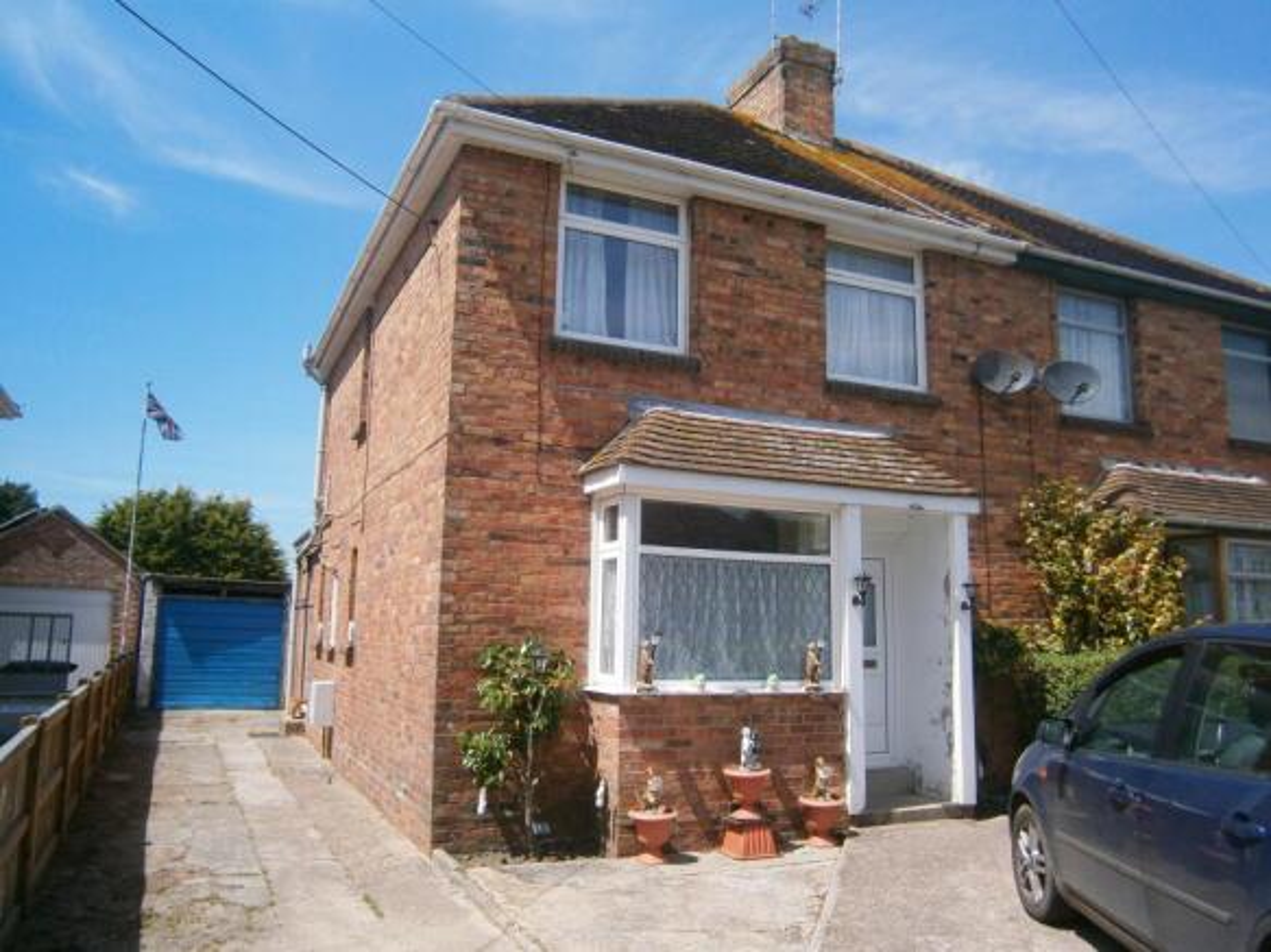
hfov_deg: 67.3
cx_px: 636
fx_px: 954
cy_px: 476
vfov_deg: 53.0
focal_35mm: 26
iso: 80
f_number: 2.8
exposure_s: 1/1250
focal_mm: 4.7
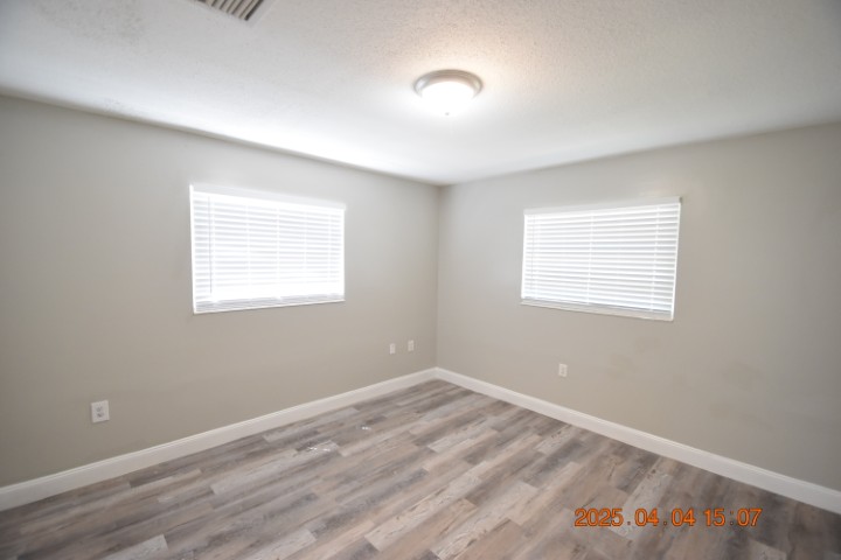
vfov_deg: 77.3
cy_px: 280
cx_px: 420
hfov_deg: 100.4
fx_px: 350
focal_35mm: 15
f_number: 3.5
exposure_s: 1/60
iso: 1400
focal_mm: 10
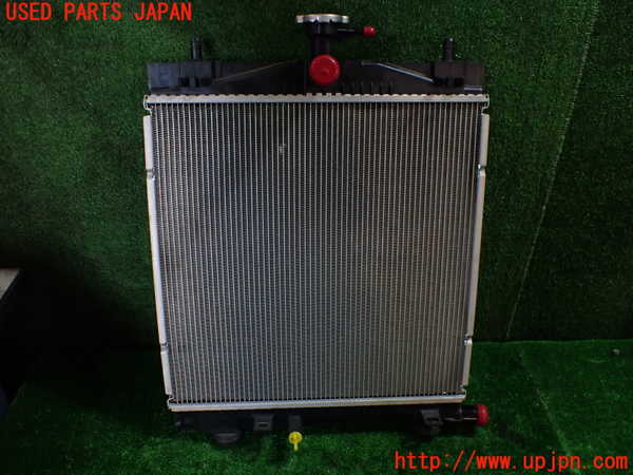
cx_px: 316
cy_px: 238
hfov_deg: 60.0
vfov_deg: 46.8
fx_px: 549
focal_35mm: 30
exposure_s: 1/125
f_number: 2.3
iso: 320
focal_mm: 5.4
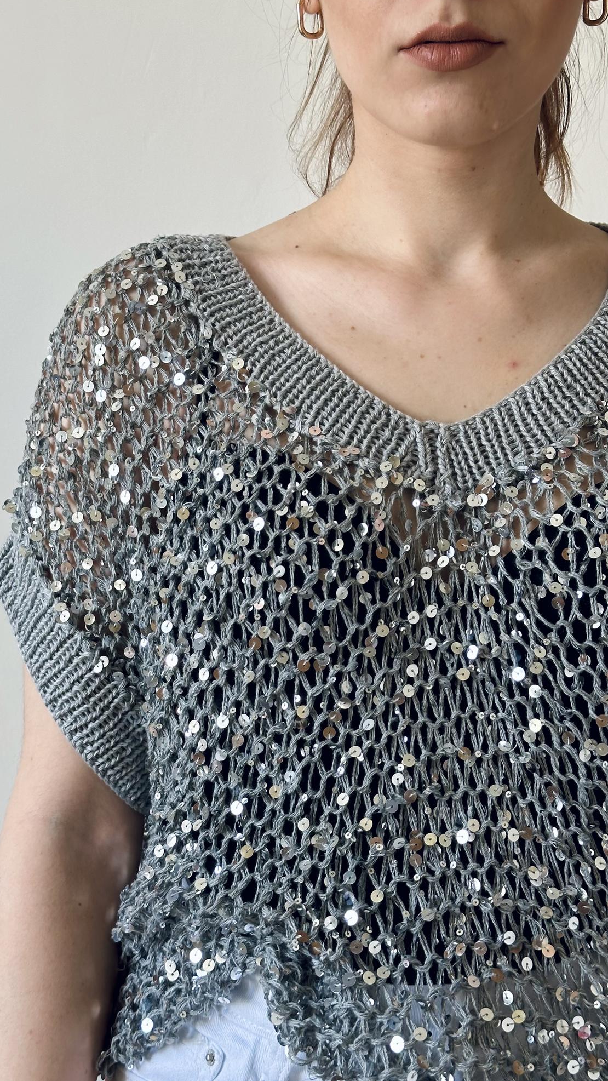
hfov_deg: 22.6
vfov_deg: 39.2
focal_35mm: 53
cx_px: 279
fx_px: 1519
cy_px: 541
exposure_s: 1/102
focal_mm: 6.86
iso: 80
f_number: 1.78
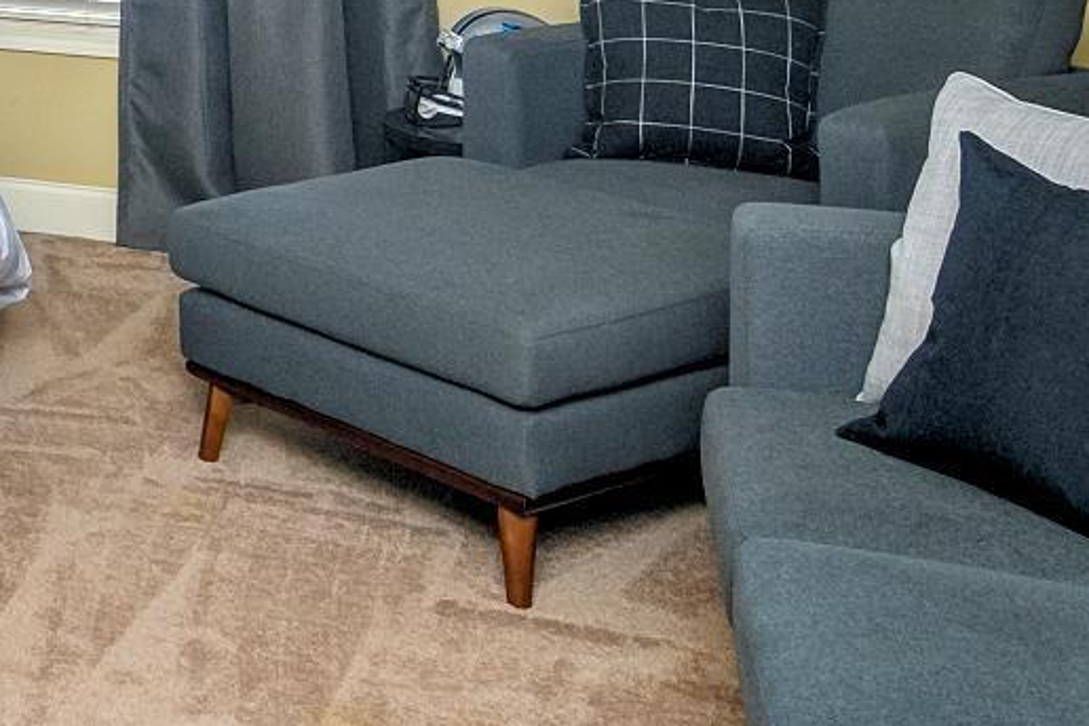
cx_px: -796
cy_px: -292
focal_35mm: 62
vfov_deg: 19.6
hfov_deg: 22.2
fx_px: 1875
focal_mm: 11
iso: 320
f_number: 7.1
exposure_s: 1/1.67
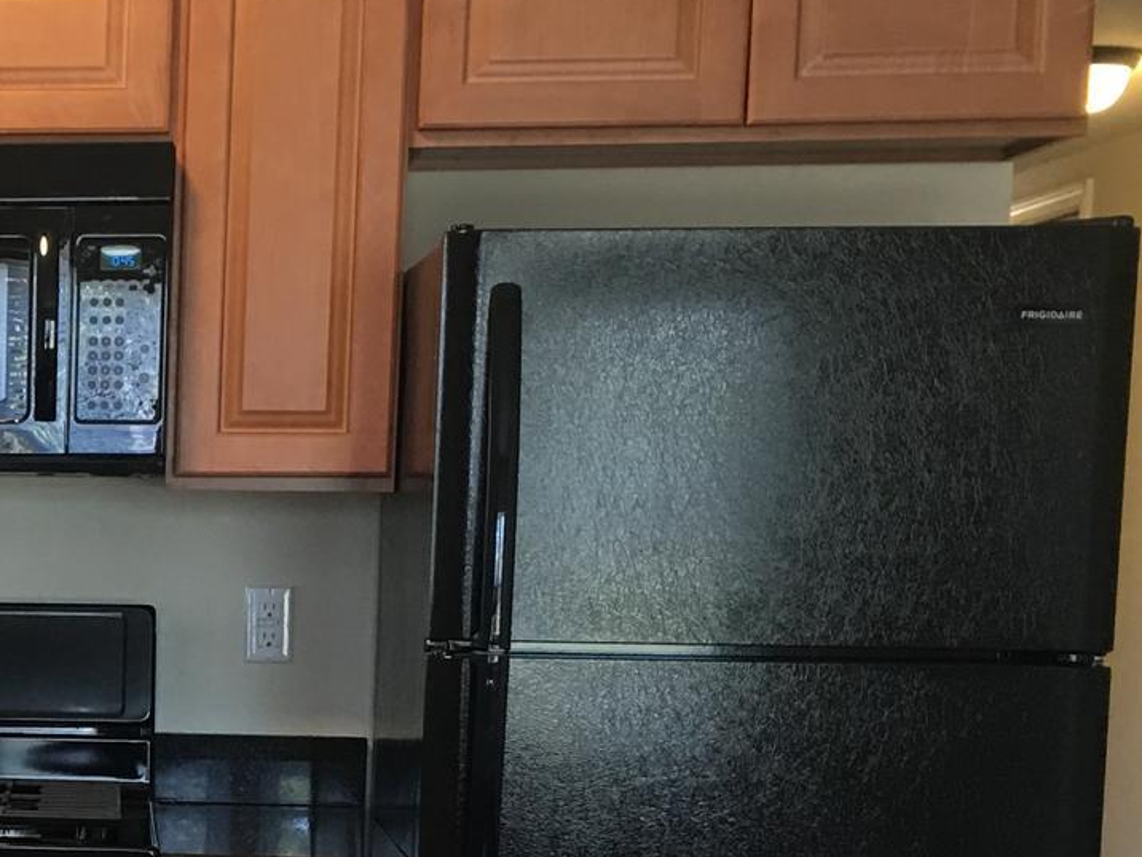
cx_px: -306
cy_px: 793
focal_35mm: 83
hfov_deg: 21.5
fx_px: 2738
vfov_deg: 17.5
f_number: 2.2
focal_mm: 4.15
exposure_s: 1/15
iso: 40
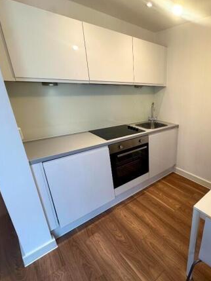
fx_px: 154
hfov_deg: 63.4
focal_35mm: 19
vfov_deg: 84.6
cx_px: 165
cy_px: 141
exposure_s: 1/100
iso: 160
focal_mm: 2.22
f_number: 2.2
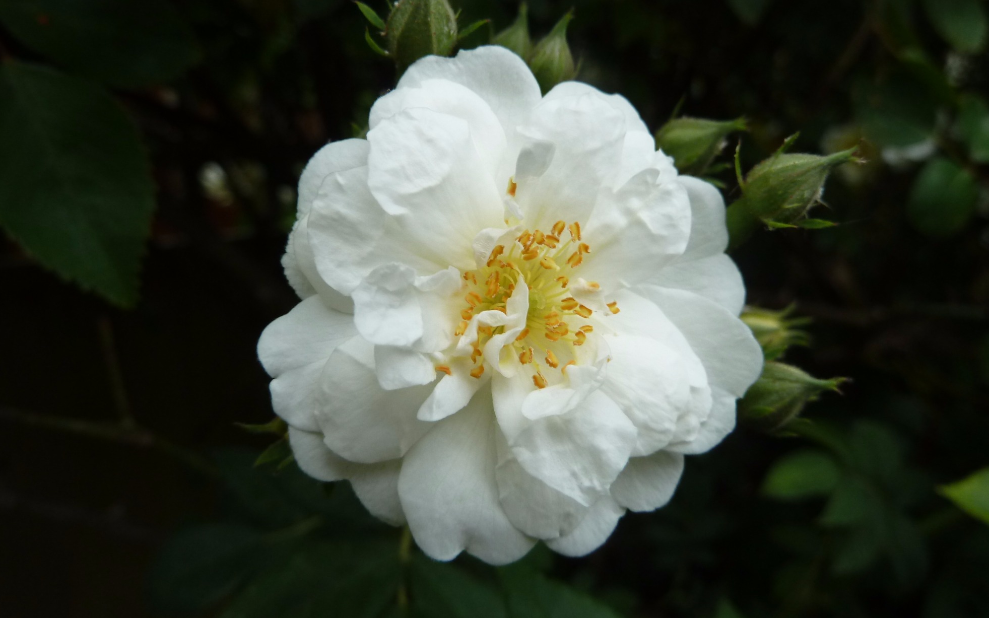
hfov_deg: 68.4
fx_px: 728
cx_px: 488
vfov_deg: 46.0
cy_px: 289
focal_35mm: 27
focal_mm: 4.1
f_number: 3.3
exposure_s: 1/200
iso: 160
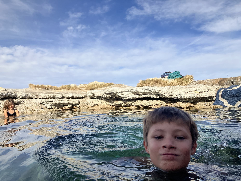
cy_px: 90
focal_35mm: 28
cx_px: 120
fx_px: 195
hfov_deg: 63.4
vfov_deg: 49.7
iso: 32
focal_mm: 3.99
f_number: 1.8
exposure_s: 1/3247
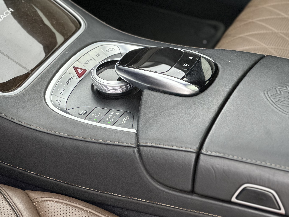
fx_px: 952
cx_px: 101
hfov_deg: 17.2
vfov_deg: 13.0
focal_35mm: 114
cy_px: 68
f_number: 2.8
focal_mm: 9
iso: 160
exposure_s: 1/100
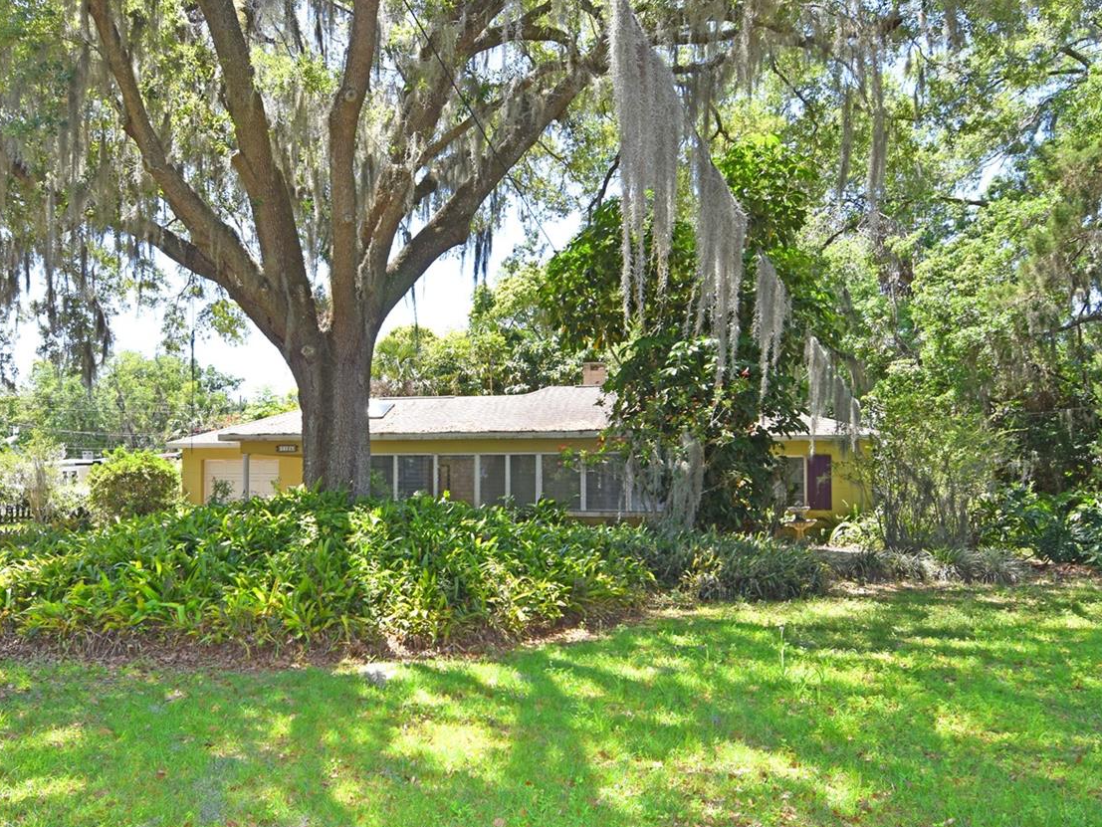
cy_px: 465
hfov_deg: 68.6
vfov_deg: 54.8
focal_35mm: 25
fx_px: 796
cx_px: 434
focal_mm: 12
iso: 100
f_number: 6.3
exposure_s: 1/160
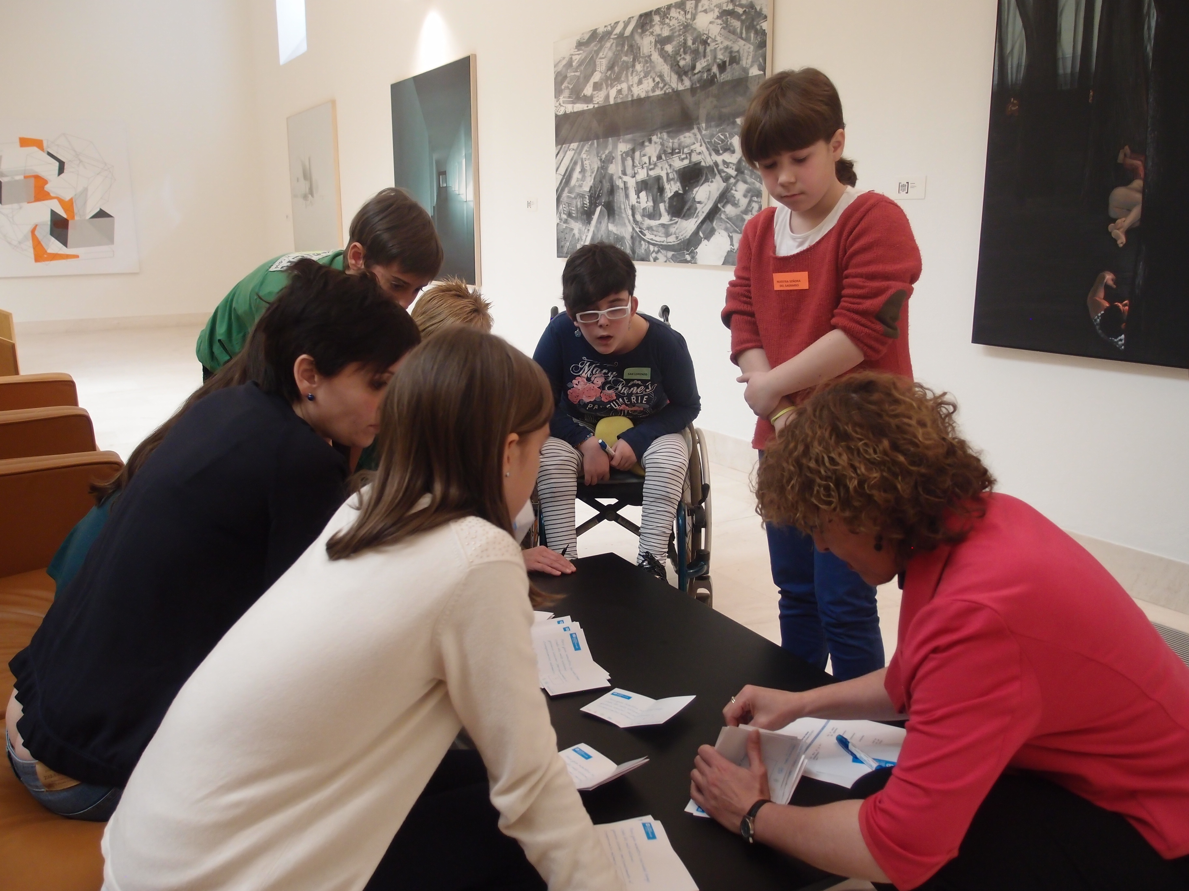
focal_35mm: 28
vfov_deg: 49.7
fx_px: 962
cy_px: 446
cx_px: 594
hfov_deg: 63.4
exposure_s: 1/60
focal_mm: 6
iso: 200
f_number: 1.8
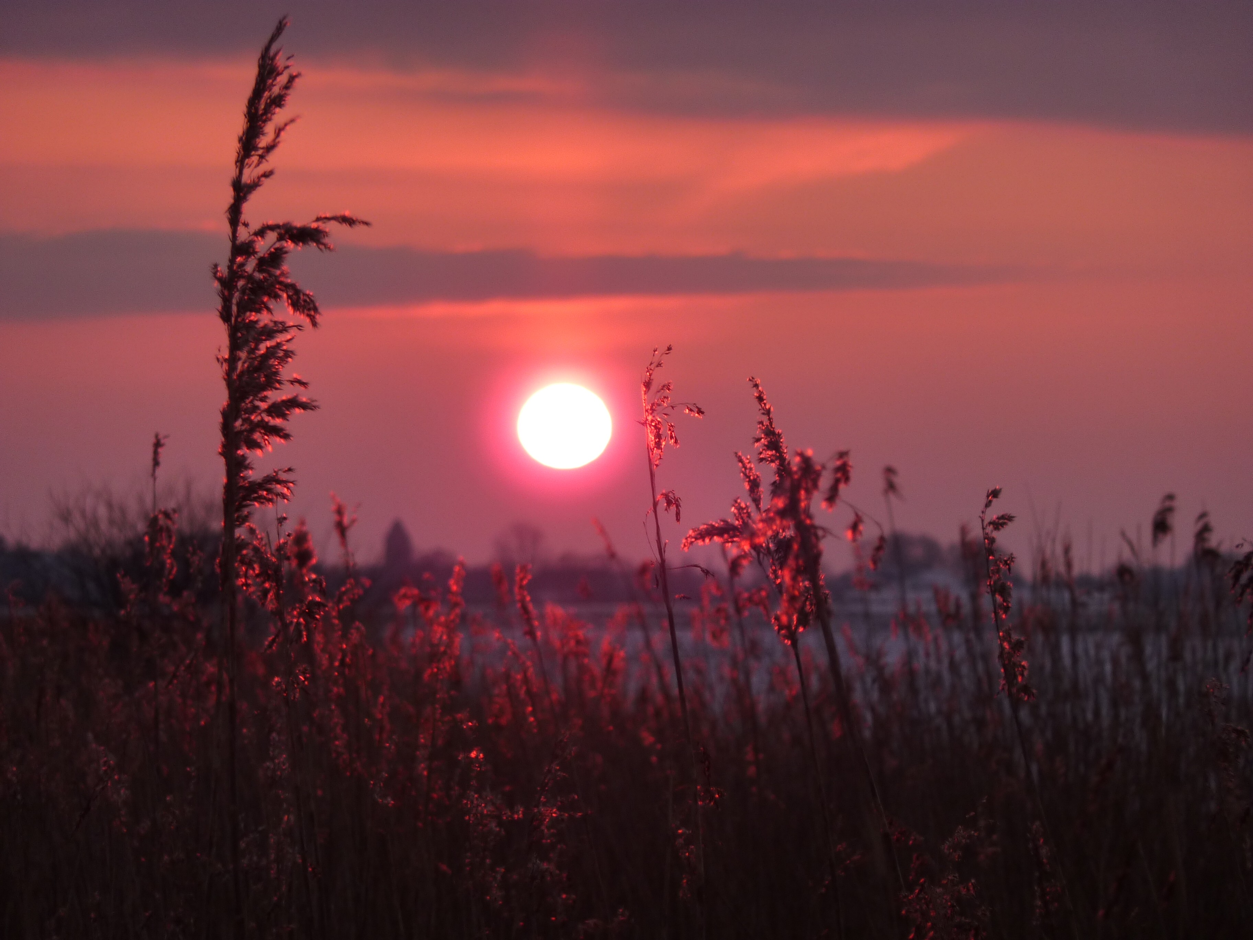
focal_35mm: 260
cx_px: 626
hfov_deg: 7.6
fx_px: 9411
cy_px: 470
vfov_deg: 5.7
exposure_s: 1/250
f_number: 4.7
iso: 125
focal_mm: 42.6
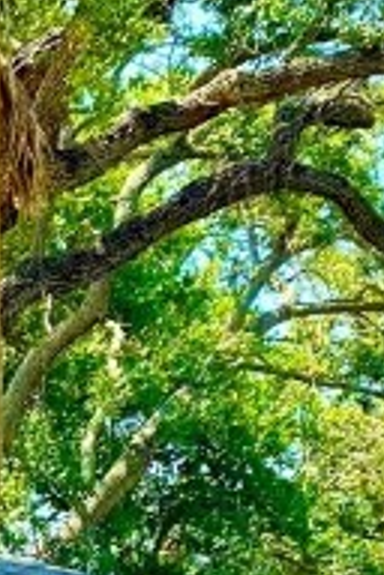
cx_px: -666
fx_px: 4624
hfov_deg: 4.6
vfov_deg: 7.1
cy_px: 530
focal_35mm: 289
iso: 20
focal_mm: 6
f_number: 2
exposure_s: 1/648
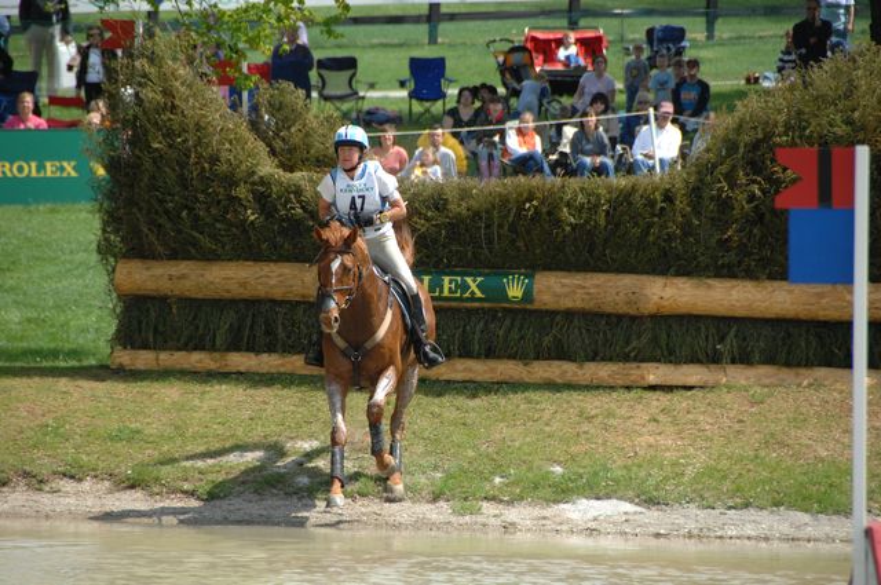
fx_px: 7332
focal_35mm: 300
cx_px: 440
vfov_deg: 4.6
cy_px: 292
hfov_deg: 6.9
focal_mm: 200
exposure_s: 1/1000
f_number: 5.6
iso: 500
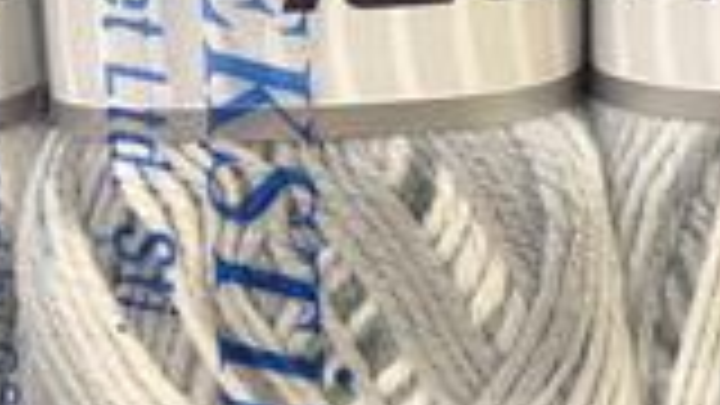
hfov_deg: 10.9
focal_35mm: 196
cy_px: -34
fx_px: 3742
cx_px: 612
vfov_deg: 6.2
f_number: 2.9
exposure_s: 1/16
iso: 200
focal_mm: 14.73
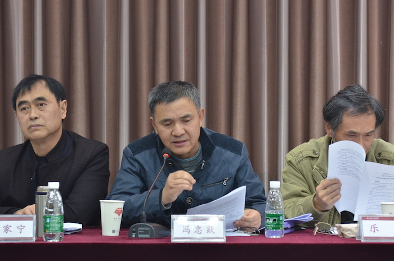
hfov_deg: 19.5
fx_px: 1147
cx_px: 197
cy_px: 130
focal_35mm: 105
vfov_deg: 13.0
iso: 1600
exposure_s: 1/60
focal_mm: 70
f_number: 5
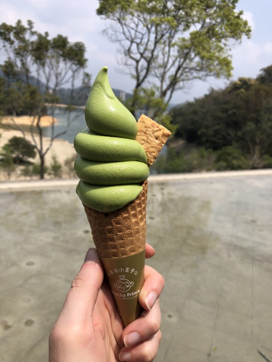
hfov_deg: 49.7
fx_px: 293
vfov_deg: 63.4
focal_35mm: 28
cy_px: 181
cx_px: 136
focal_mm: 4
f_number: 1.8
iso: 20
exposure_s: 1/2667
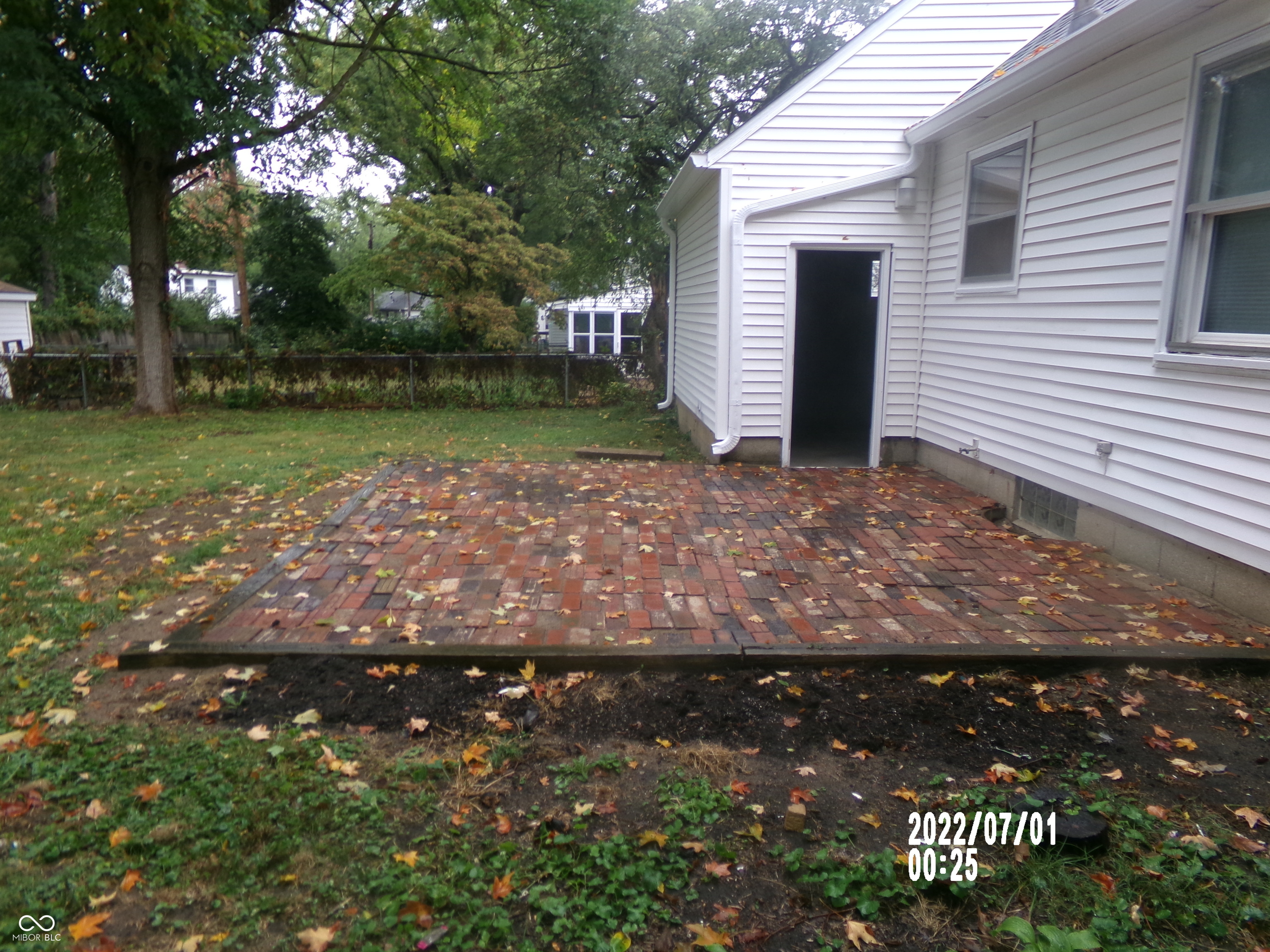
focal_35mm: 24
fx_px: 881
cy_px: 476
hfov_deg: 71.6
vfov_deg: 56.8
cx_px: 635
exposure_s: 1/38
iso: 100
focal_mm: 4.3
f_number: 3.7
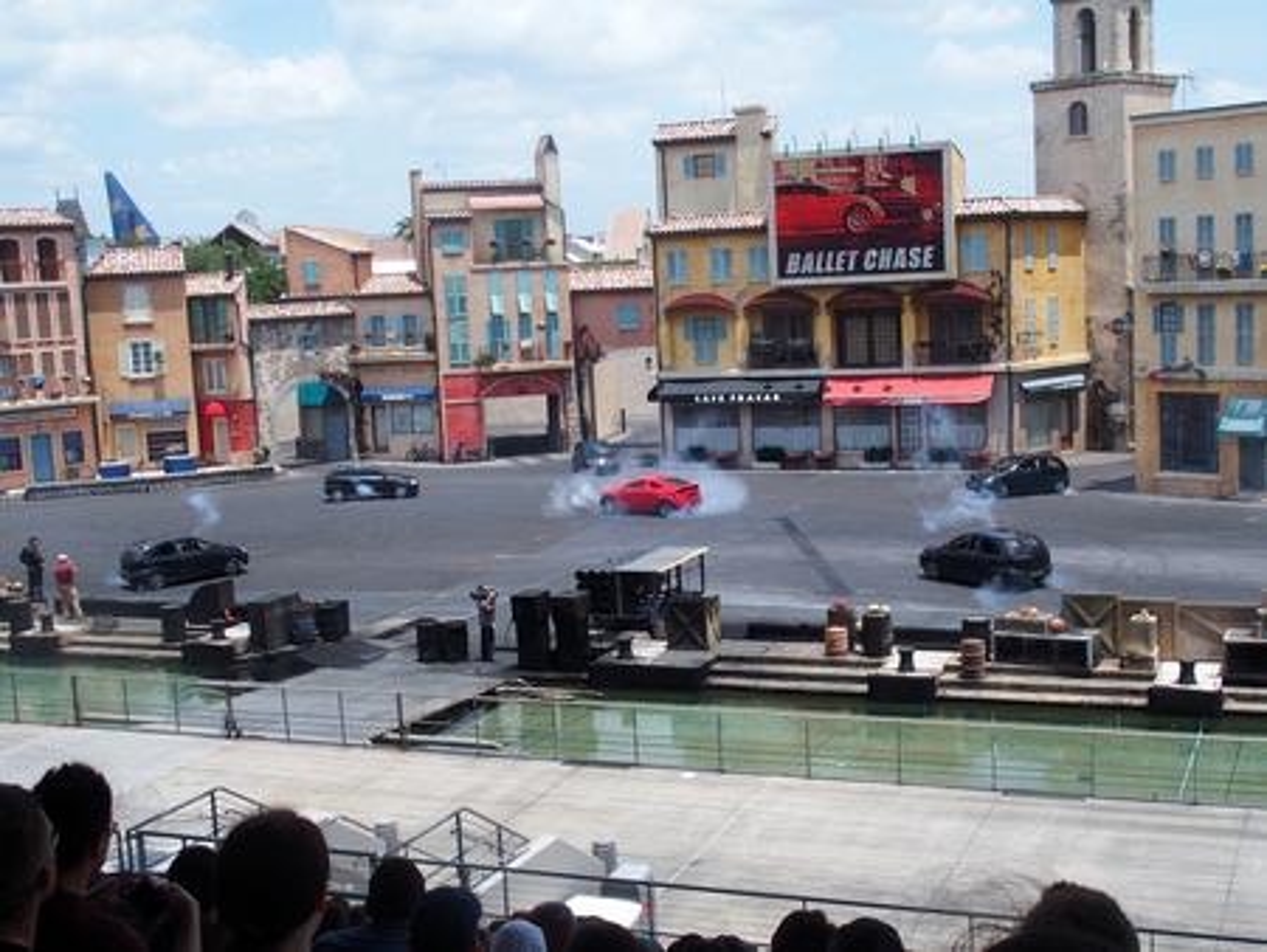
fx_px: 1538
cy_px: 476
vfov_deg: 34.4
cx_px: 634
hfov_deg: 44.8
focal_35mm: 42
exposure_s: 1/1000
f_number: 4
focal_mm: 9
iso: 125
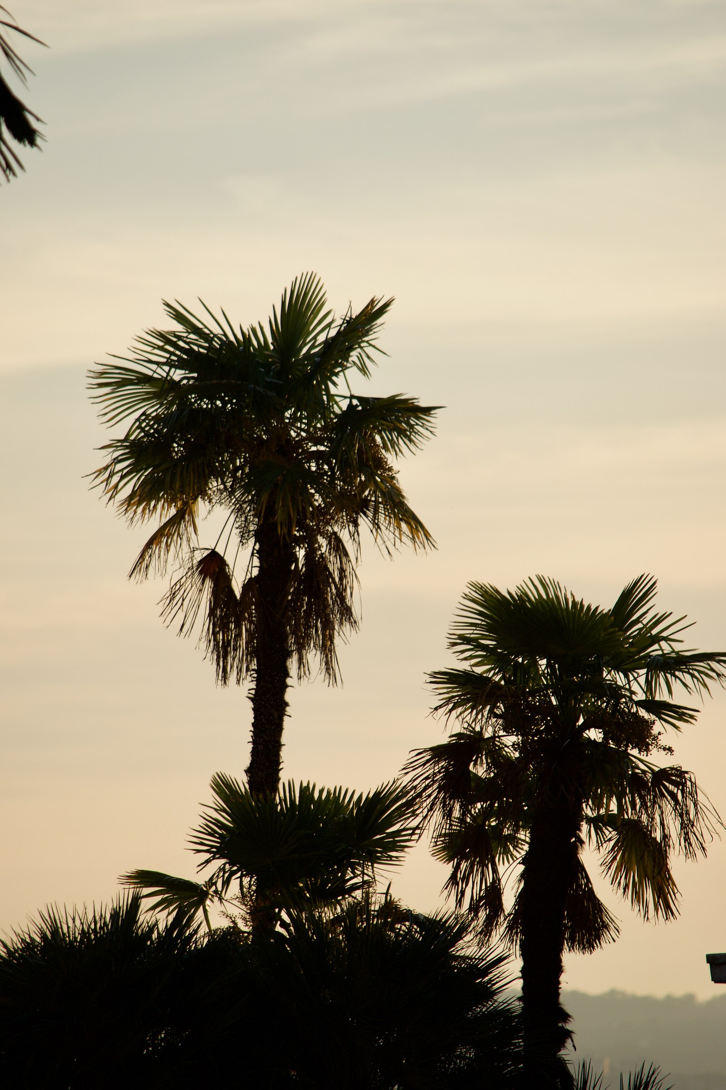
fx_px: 11797
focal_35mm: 390
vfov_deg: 5.3
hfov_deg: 3.5
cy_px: 545
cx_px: 363
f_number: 6.3
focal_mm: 260
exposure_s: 1/640
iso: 200
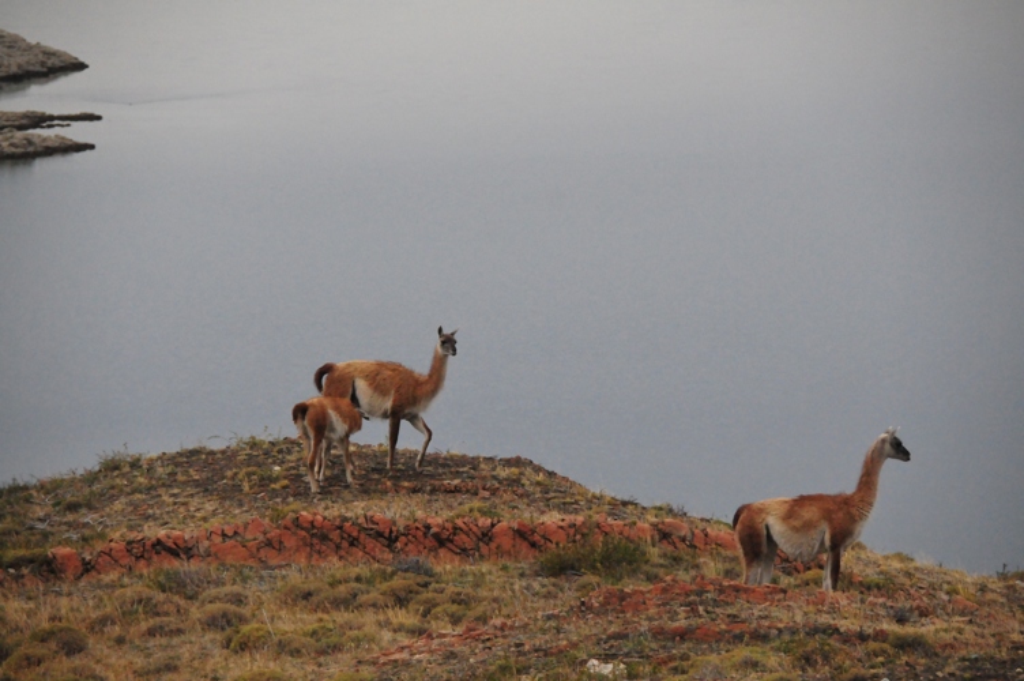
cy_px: 340
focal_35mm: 232
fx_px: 6607
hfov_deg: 8.9
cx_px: 512
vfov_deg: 5.9
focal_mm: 155
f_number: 5.6
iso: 3200
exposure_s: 1/2500
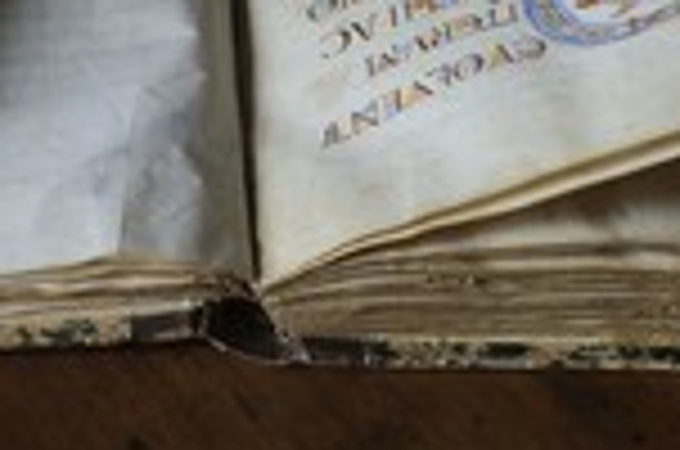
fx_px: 3468
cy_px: -117
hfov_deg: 11.2
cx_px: 254
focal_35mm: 184
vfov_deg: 7.4
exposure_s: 1/30
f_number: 7.1
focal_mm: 66
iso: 200
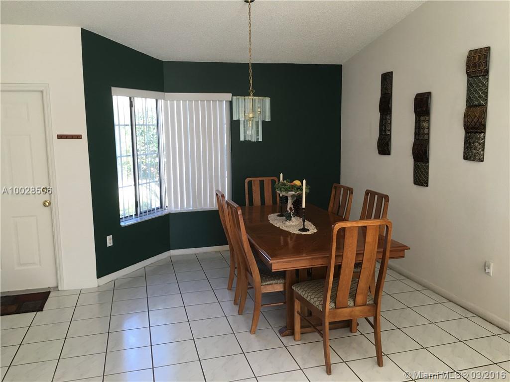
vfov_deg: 48.2
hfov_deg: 61.7
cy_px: 191
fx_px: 427
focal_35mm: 29
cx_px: 255
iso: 25
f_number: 2.2
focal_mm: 4.15
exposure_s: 1/30
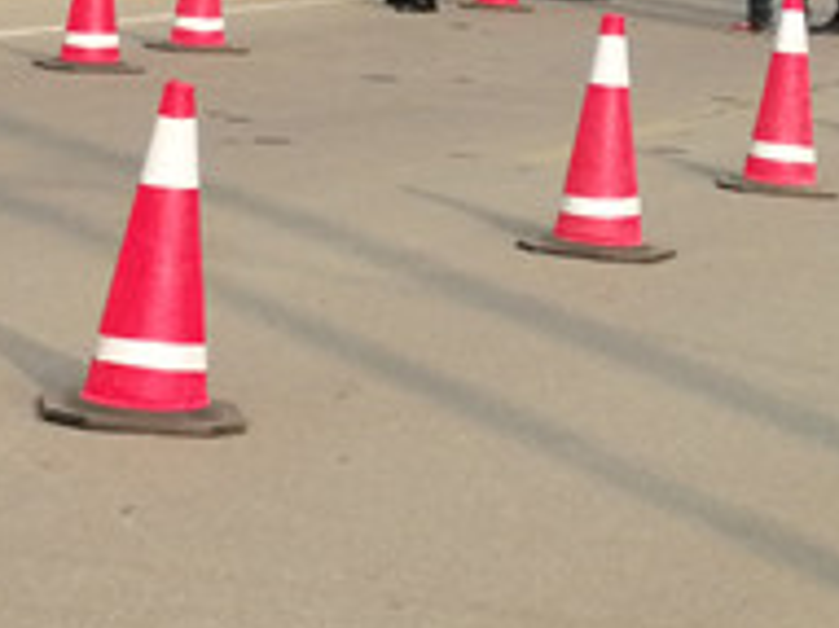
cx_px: 738
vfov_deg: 8.5
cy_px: -165
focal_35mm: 172
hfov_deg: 11.4
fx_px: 4166
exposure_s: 1/976
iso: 50
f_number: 1.8
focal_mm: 3.62
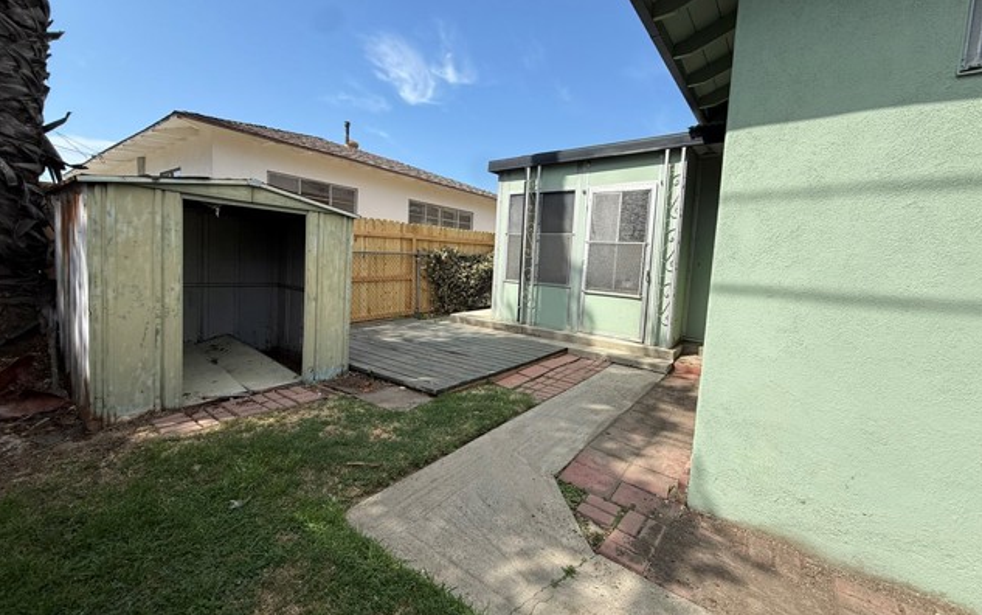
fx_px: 402
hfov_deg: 101.4
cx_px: 492
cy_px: 294
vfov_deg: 74.8
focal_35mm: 15
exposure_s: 1/1431
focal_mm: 2.22
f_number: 2.2
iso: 50
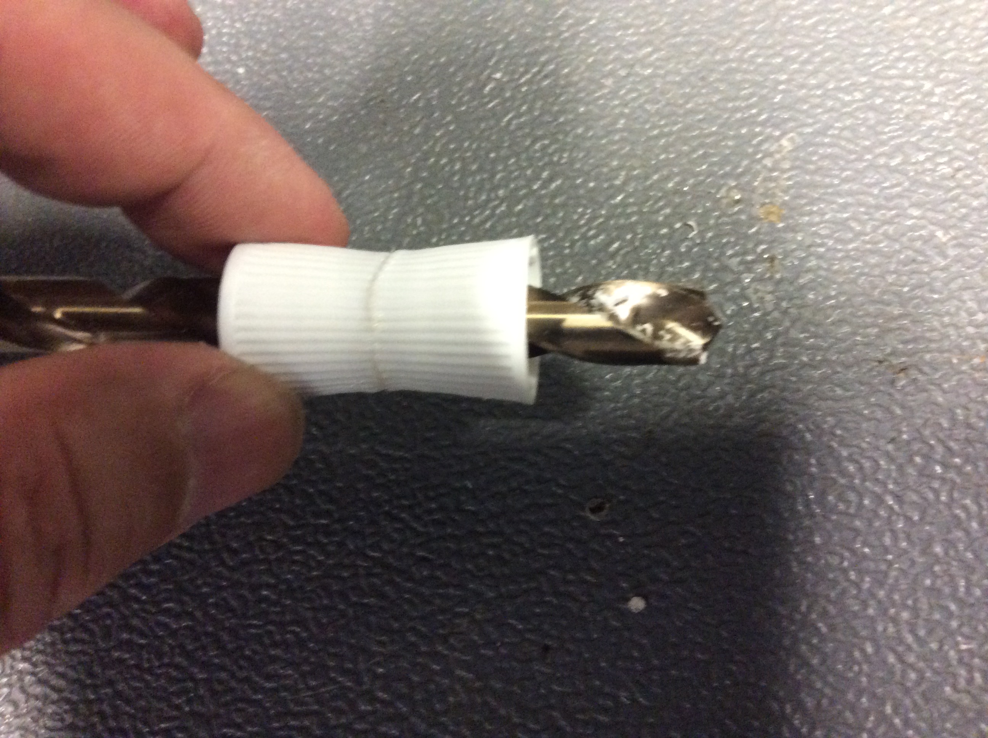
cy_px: 369
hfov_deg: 56.9
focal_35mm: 32
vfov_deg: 44.1
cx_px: 494
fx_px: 912
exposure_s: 1/17
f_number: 2.4
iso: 250
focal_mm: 3.3
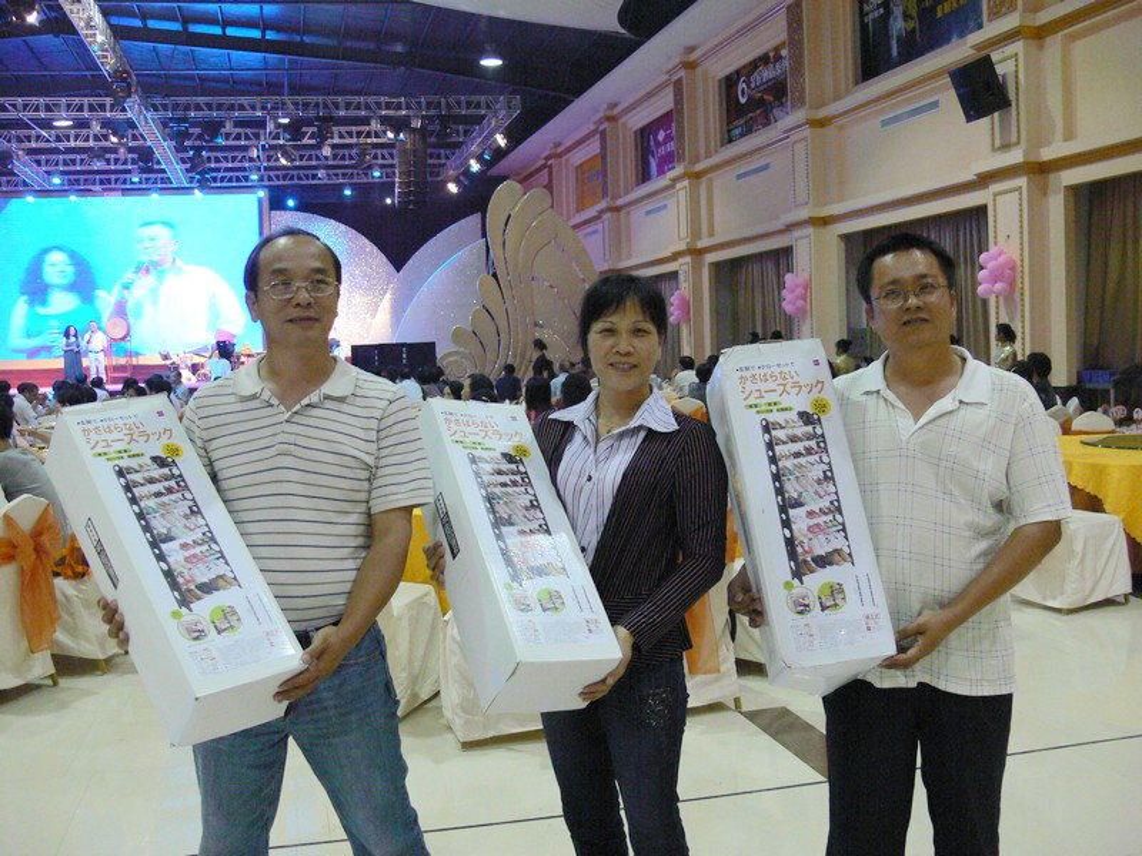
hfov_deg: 52.6
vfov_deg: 40.7
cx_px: 571
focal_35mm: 35
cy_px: 428
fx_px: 1155
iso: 400
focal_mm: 7.4
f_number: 2.8
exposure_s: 1/50
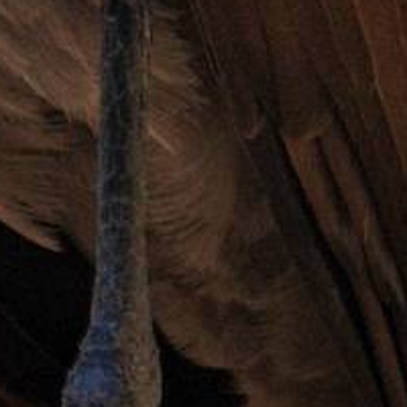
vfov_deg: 0.5
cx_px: -15
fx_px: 50083
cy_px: -480
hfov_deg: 0.5
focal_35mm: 3765
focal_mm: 370
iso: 500
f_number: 6.3
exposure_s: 1/500
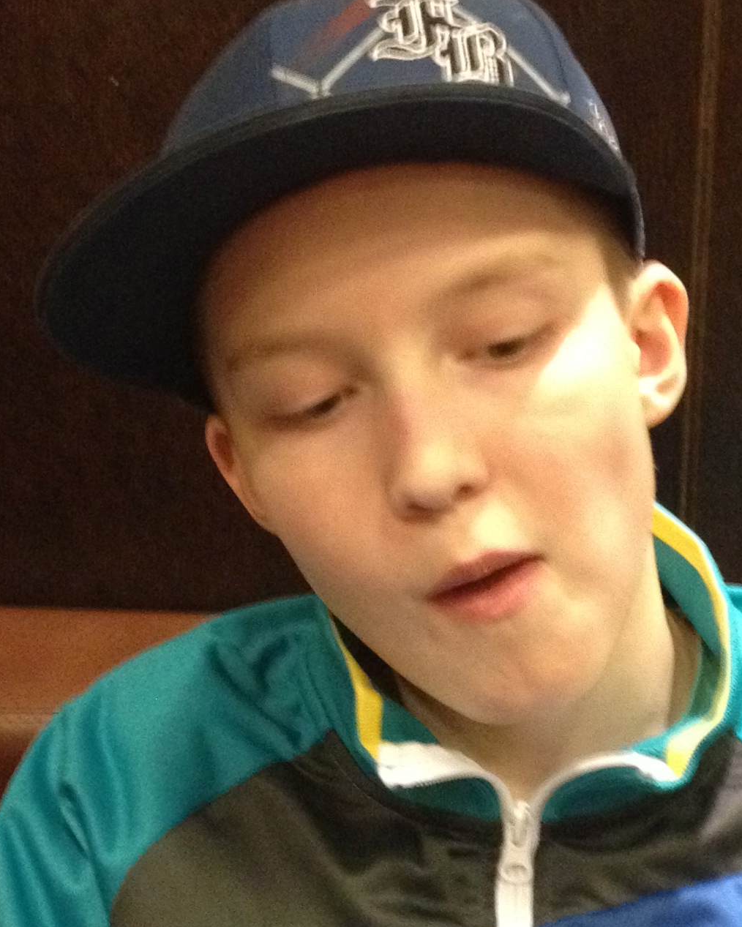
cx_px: 504
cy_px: 548
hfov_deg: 17.4
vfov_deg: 21.7
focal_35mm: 88
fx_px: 2415
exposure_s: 1/15
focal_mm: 4.28
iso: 500
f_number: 2.4
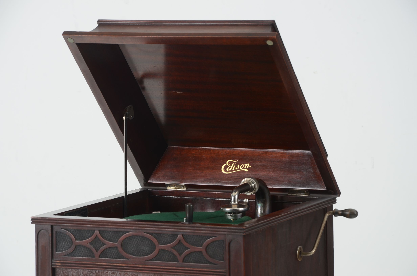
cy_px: 138
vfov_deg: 8.7
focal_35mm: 158
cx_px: 208
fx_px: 1821
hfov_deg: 13.1
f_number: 8
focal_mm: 105
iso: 200
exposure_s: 1/80
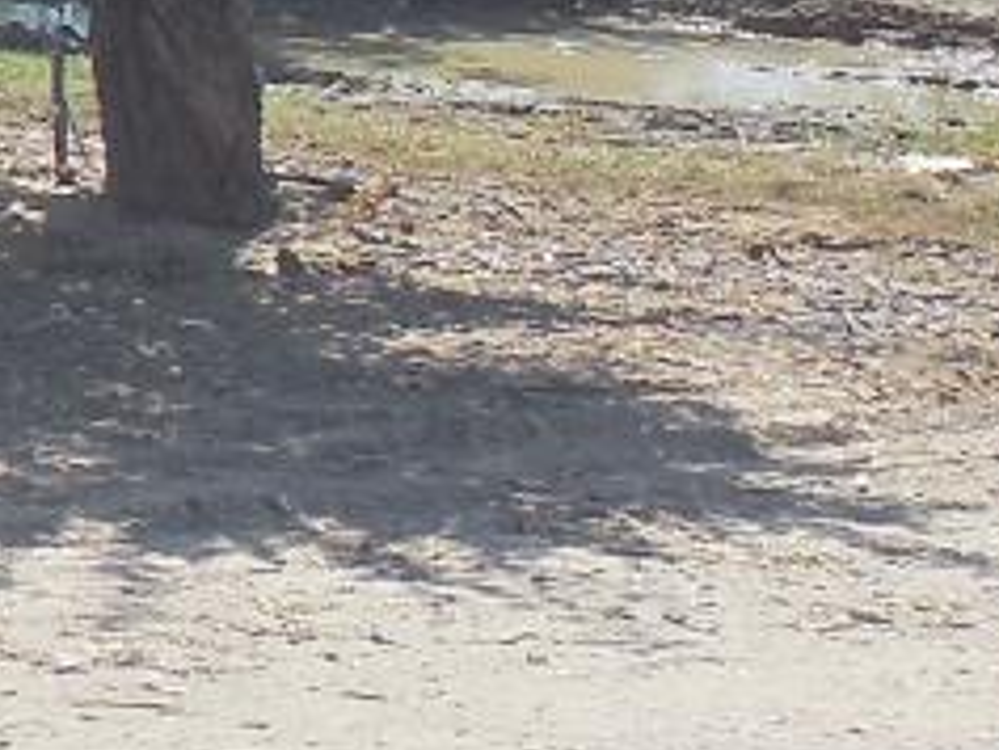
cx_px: -1846
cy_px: -495
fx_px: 7305
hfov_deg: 7.1
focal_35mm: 253
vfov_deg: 5.8
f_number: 3.6
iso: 125
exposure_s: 1/800
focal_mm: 7.1
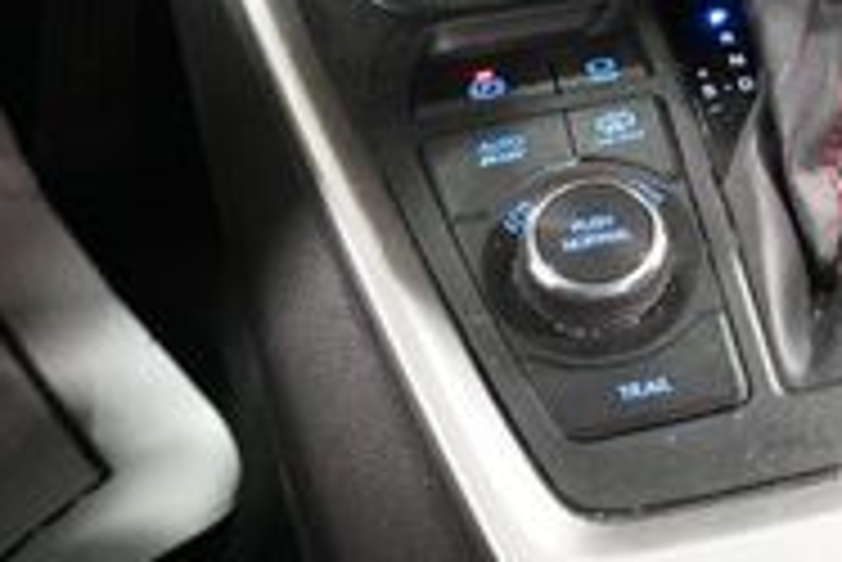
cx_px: 856
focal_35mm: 82
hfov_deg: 23.6
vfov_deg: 15.3
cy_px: -312
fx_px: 1919
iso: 6400
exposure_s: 1/30
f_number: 3.5
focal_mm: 16
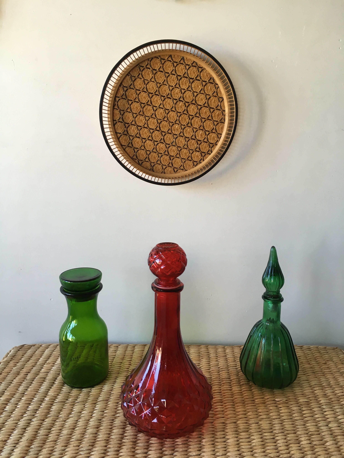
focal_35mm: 29
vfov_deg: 61.7
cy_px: 229
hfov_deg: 48.2
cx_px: 172
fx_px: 384
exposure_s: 1/33
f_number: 2.2
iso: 32
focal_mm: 4.15
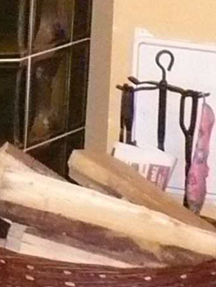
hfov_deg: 5.7
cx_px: -222
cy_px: -58
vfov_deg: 7.7
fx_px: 2110
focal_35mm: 254
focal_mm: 6.1
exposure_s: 1/30
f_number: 2.8
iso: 500
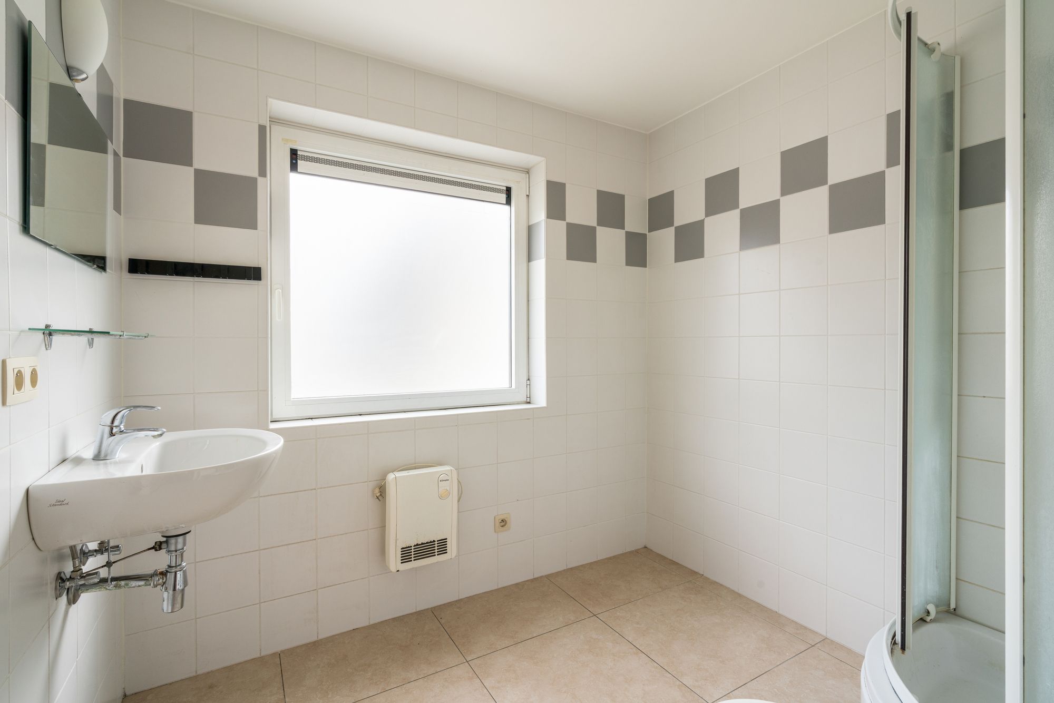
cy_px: 352
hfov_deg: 96.7
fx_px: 468
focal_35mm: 16
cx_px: 527
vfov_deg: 73.8
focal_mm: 16
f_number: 11
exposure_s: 1/50
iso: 250
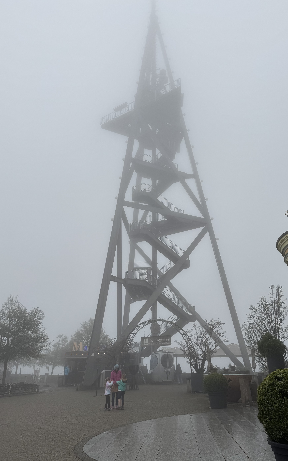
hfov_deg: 47.5
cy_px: 229
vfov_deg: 70.4
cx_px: 164
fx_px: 326
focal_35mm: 26
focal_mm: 6.76
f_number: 1.78
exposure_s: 1/2710
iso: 80
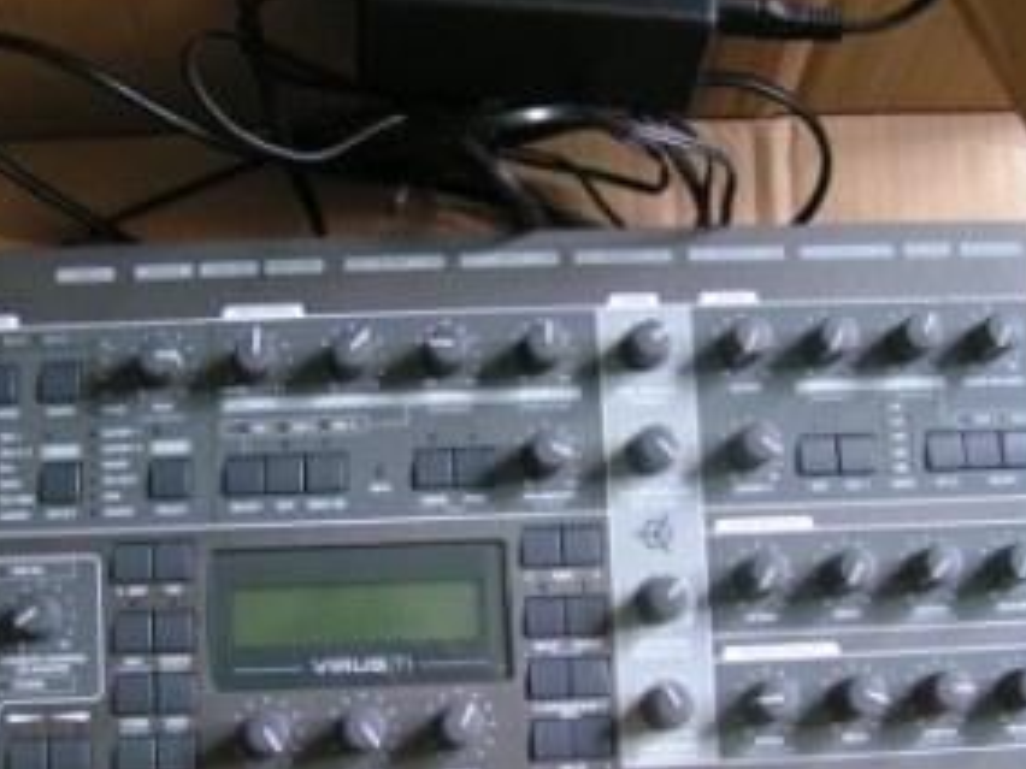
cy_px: 520
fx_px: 1778
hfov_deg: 32.0
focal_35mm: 60
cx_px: 379
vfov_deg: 24.3
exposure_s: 1/15
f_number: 2.8
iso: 200
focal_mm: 5.8
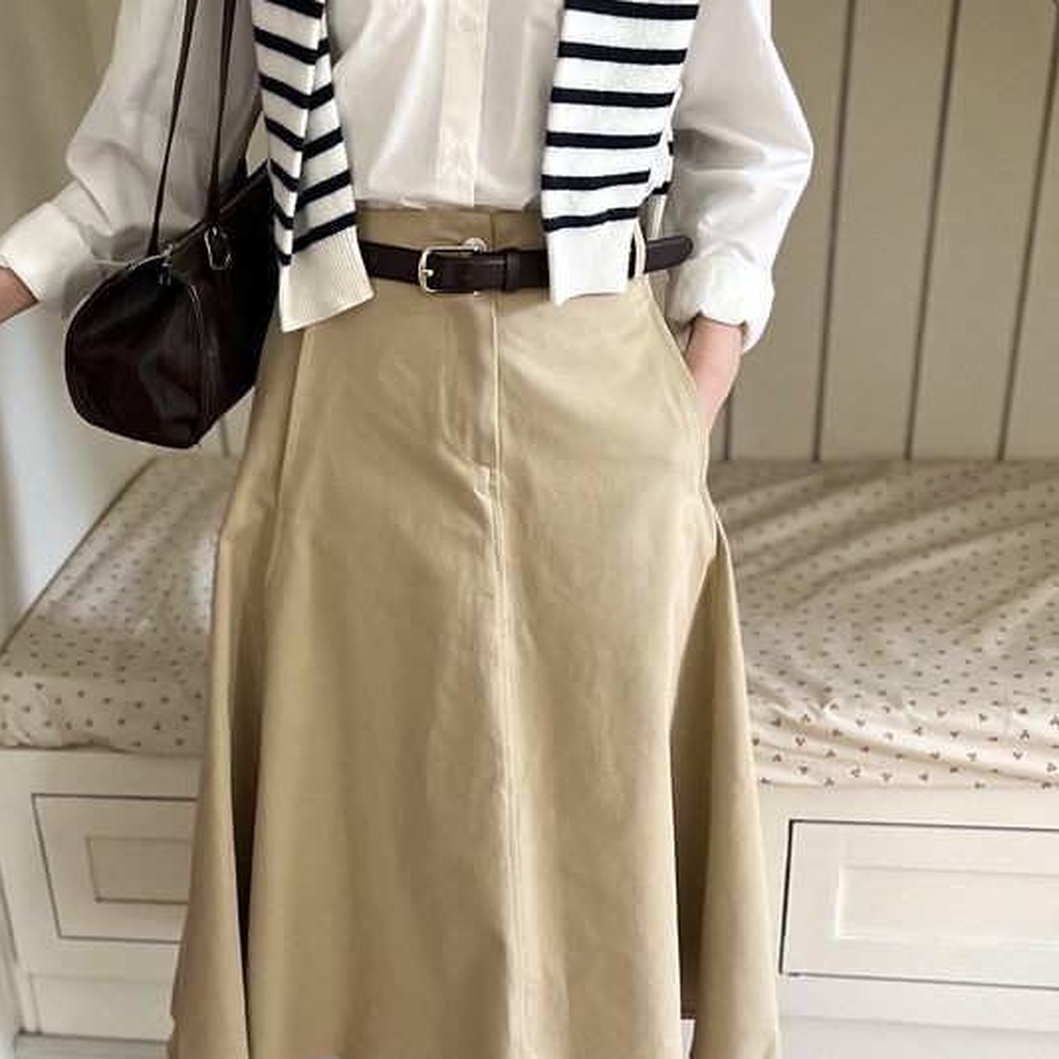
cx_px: 377
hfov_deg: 38.8
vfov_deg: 39.1
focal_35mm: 43
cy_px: 579
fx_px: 1488
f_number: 1.6
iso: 500
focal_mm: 5.1
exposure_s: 1/40
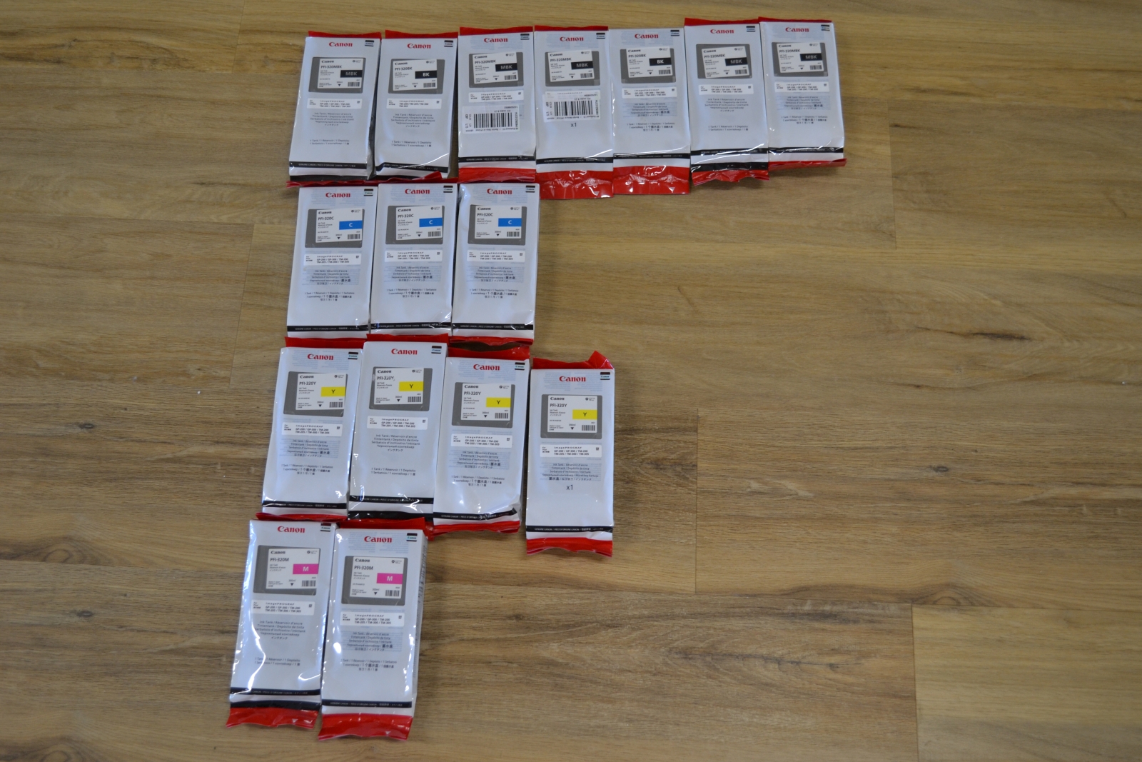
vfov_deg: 36.9
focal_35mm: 36
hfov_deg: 53.1
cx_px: 571
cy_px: 381
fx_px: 1142
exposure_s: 1/50
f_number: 4
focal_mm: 24
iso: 400
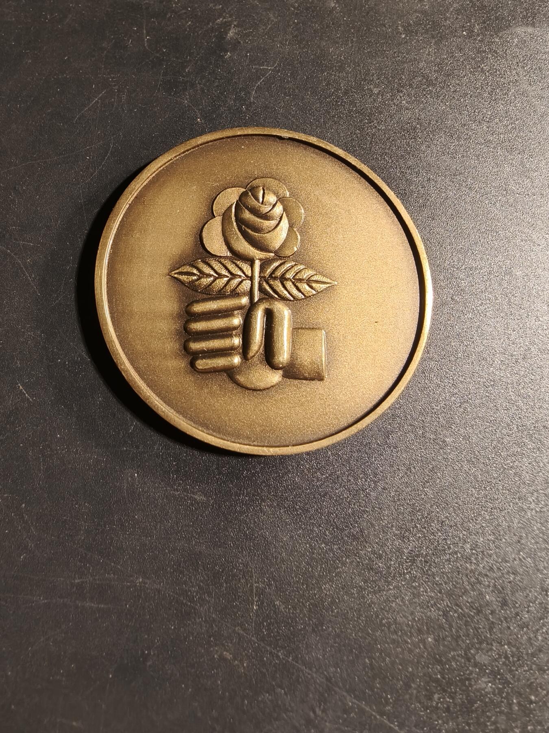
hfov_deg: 58.9
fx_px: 486
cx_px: 274
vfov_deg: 73.9
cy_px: 366
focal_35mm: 23
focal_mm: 2.32
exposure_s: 1/100
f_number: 2
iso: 160
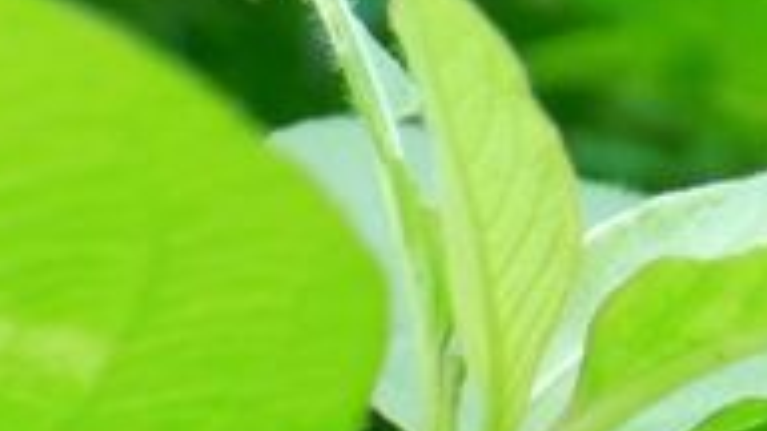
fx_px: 6549
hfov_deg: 6.7
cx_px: 84
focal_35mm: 322
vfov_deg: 3.7
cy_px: 1169
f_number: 4.3
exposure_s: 1/30
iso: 250
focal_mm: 12.6
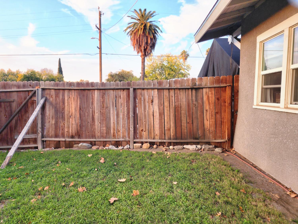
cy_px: 112
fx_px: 198
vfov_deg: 58.9
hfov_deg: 73.9
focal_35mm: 23
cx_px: 149
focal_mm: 6.4
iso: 50
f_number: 1.8
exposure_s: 1/120
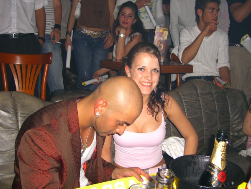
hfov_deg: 49.0
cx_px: 126
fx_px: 276
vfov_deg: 37.7
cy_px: 94
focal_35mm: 38
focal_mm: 7.9
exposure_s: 1/60
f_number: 2.8
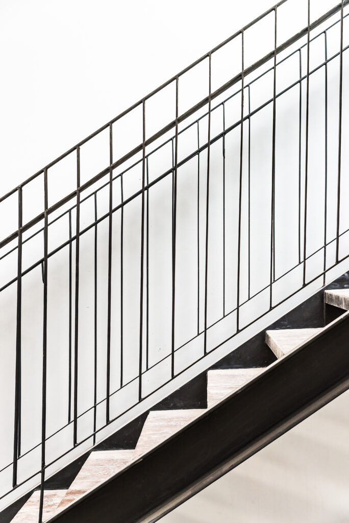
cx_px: 174
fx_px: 1016
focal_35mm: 70
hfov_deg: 19.5
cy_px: 262
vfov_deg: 28.8
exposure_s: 1/60
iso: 200
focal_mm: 70
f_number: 8
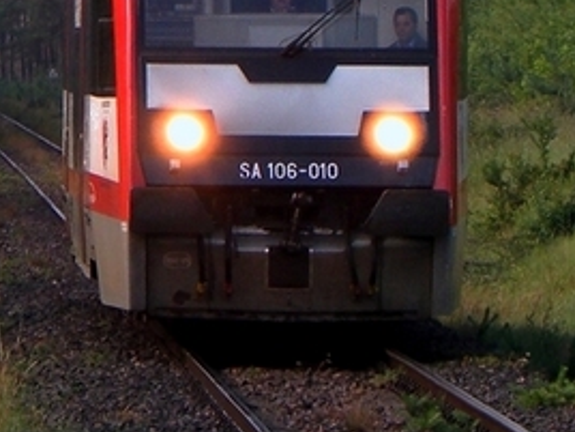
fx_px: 11279
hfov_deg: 2.9
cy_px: 0
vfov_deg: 2.2
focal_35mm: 679
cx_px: -137
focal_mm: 31.7
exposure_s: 1/250
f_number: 4.5
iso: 64
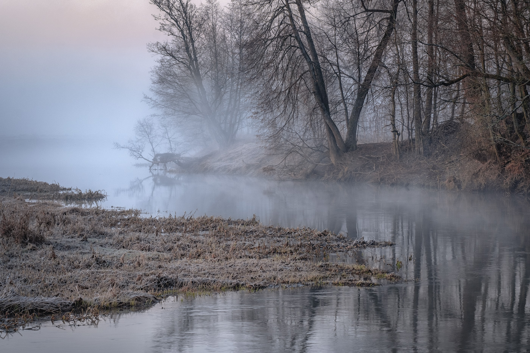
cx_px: 265
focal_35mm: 121
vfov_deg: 11.3
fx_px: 1781
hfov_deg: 16.9
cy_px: 176
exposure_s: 1/7
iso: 400
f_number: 11
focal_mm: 80.4
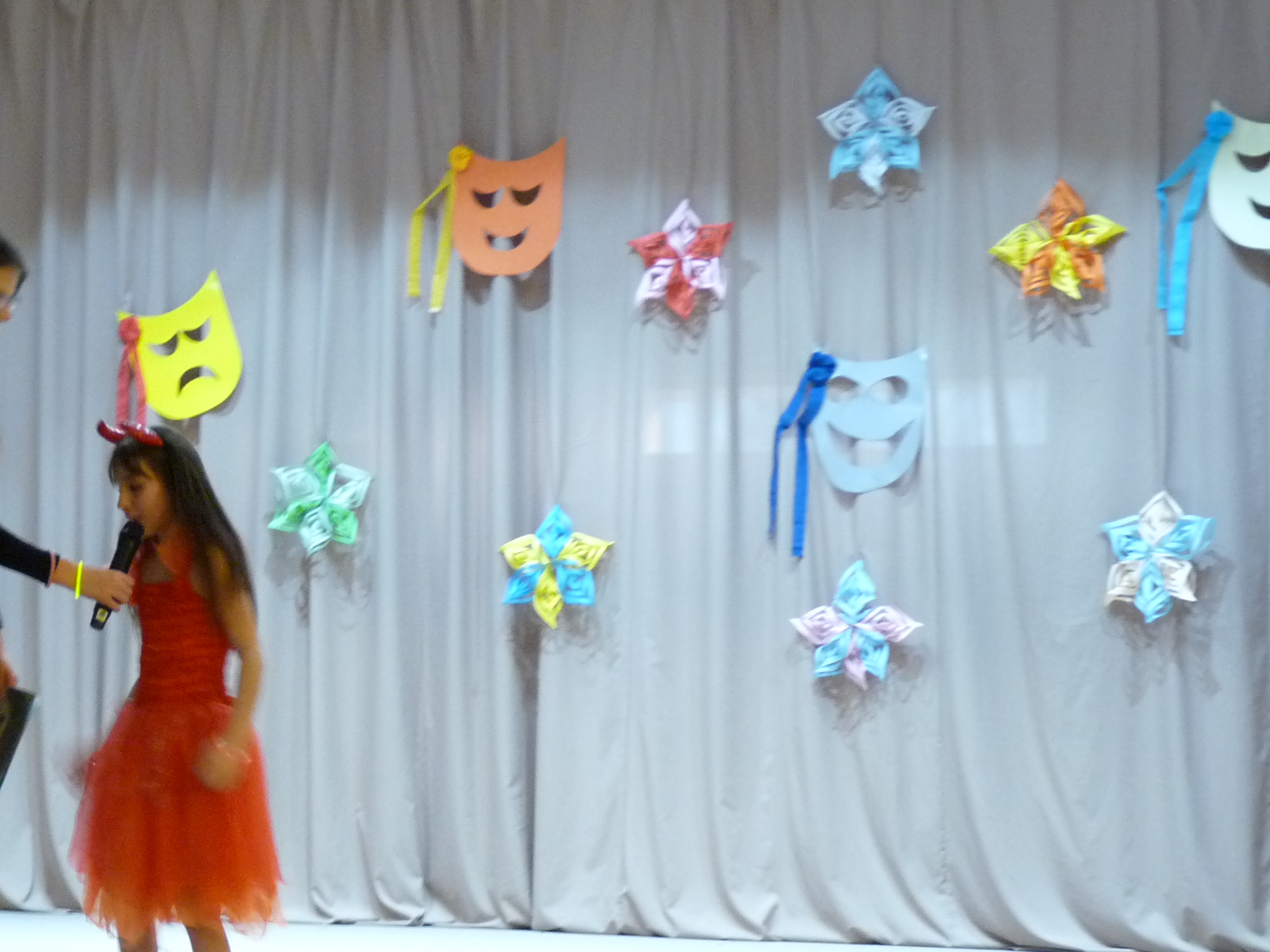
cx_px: 211
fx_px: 3266
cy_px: 649
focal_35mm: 89
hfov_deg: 21.7
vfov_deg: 16.6
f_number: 3.2
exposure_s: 1/10
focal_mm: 9.2
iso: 400
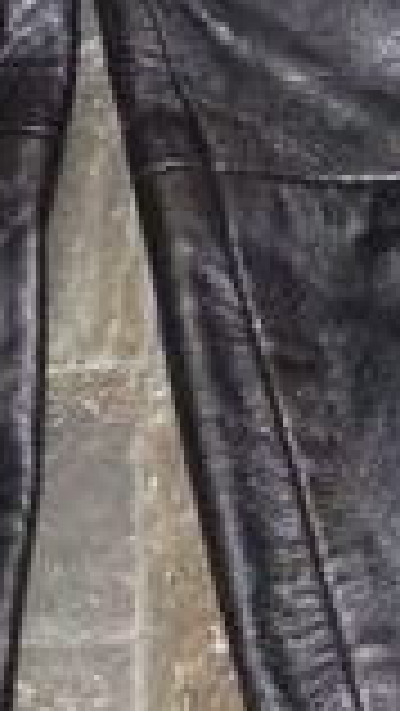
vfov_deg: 12.5
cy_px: 338
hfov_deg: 7.1
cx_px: 234
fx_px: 3240
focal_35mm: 172
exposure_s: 1/60
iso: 400
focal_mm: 4.5
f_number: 3.9
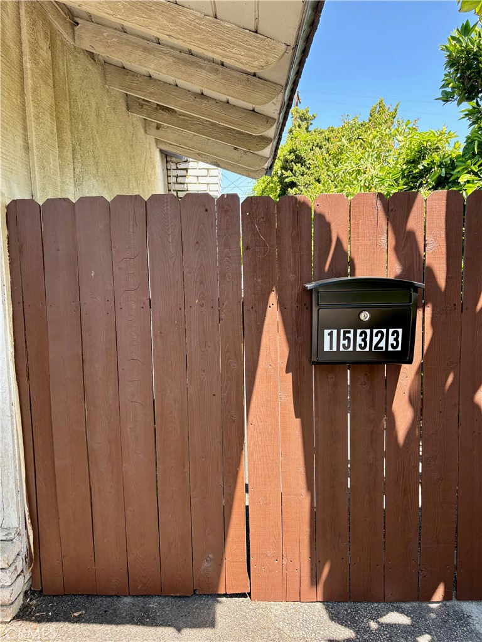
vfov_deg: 67.3
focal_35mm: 26
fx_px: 483
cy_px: 321
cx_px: 241
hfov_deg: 53.1
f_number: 1.6
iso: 64
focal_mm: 5.96
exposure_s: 1/535
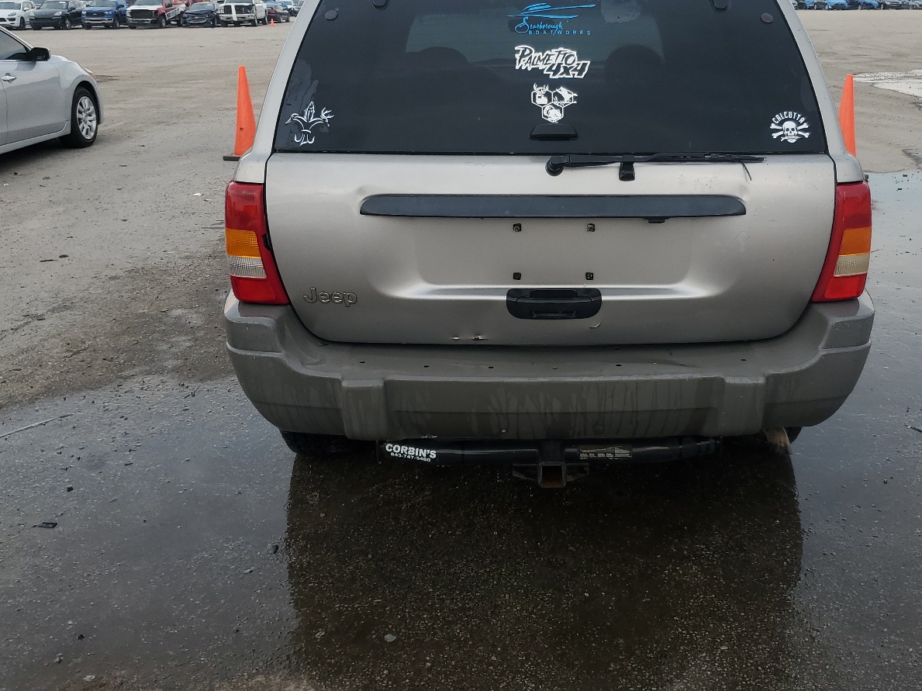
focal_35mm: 35
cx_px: 572
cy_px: 279
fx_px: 932
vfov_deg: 40.5
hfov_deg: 52.1
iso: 50
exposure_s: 1/435
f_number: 1.5
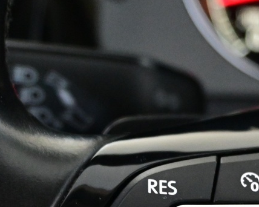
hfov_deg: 15.0
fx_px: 981
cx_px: 154
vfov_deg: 11.8
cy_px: 257
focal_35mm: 128
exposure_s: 1/40
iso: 4000
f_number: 4.2
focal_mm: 24
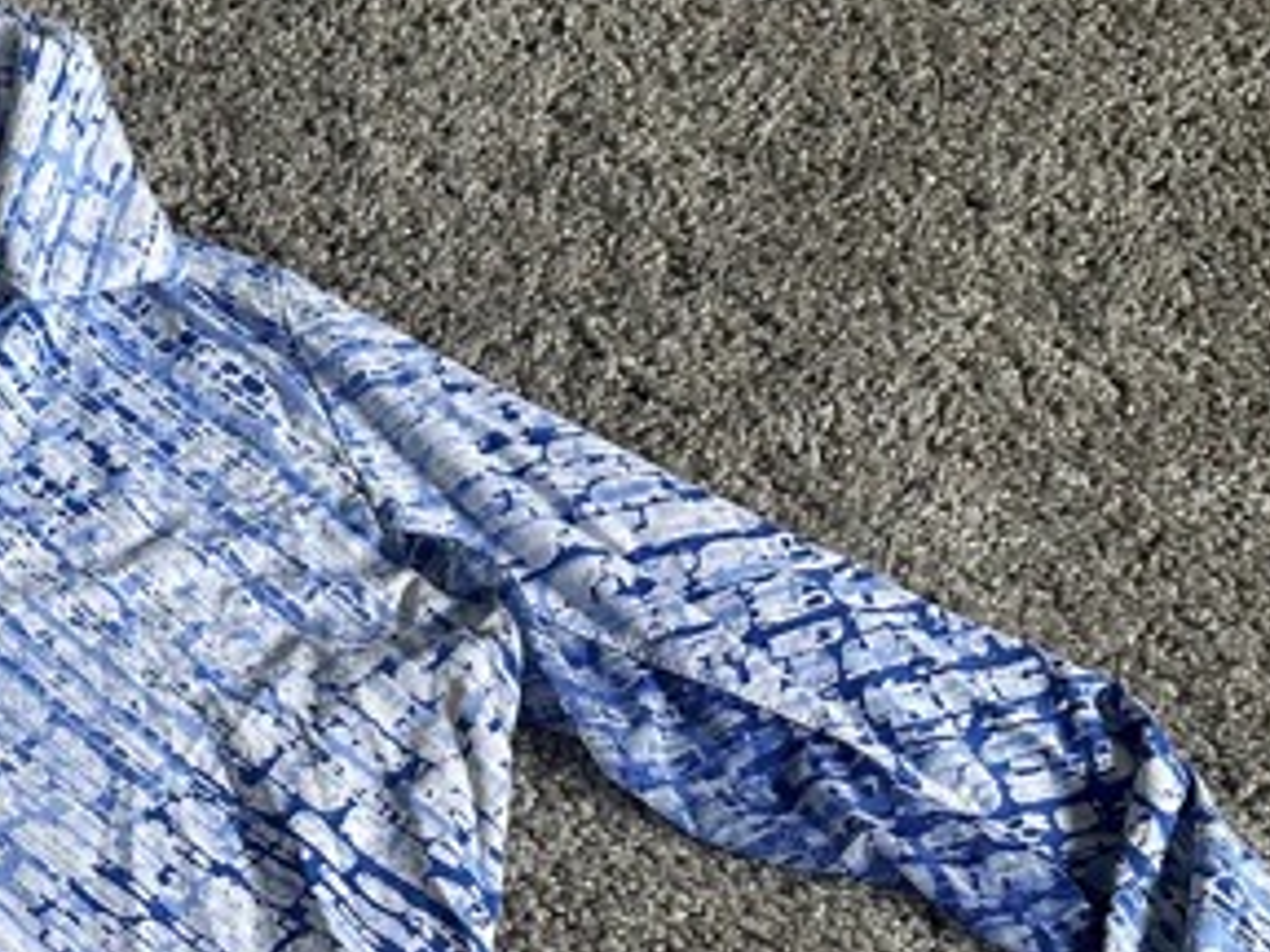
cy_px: 981
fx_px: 2752
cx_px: -66
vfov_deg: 19.0
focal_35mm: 75
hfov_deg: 24.5
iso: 250
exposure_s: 1/64
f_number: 1.78
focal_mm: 6.86
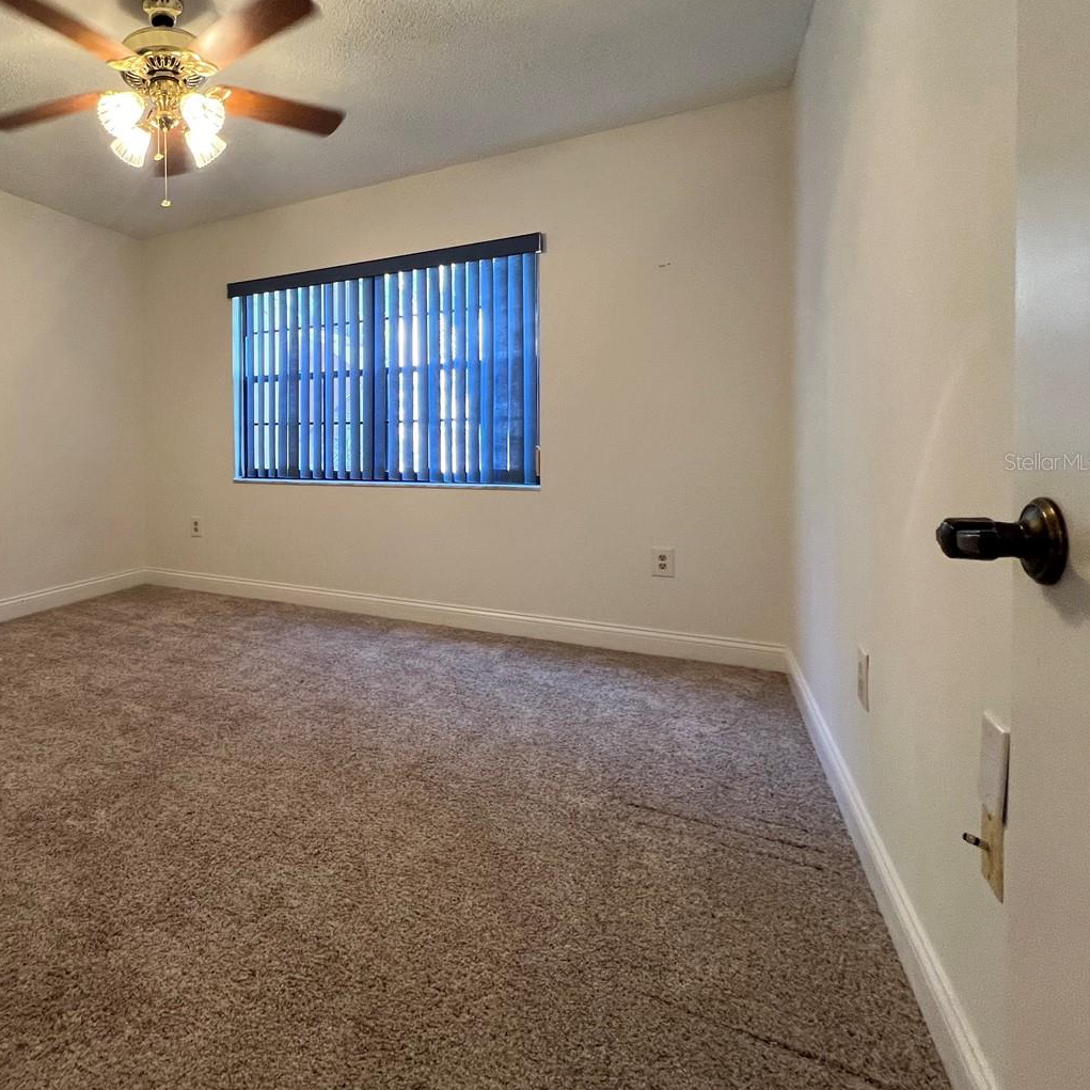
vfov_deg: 80.2
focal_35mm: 18
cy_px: 461
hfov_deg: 74.0
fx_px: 641
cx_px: 251
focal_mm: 1.57
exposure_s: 1/60
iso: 200
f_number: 1.8
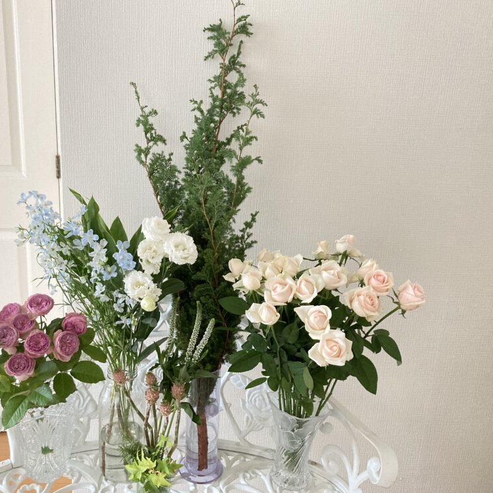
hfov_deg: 48.1
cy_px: 244
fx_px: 548
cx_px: 196
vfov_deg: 48.4
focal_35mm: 34
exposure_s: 1/36
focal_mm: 3.99
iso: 400
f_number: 1.8
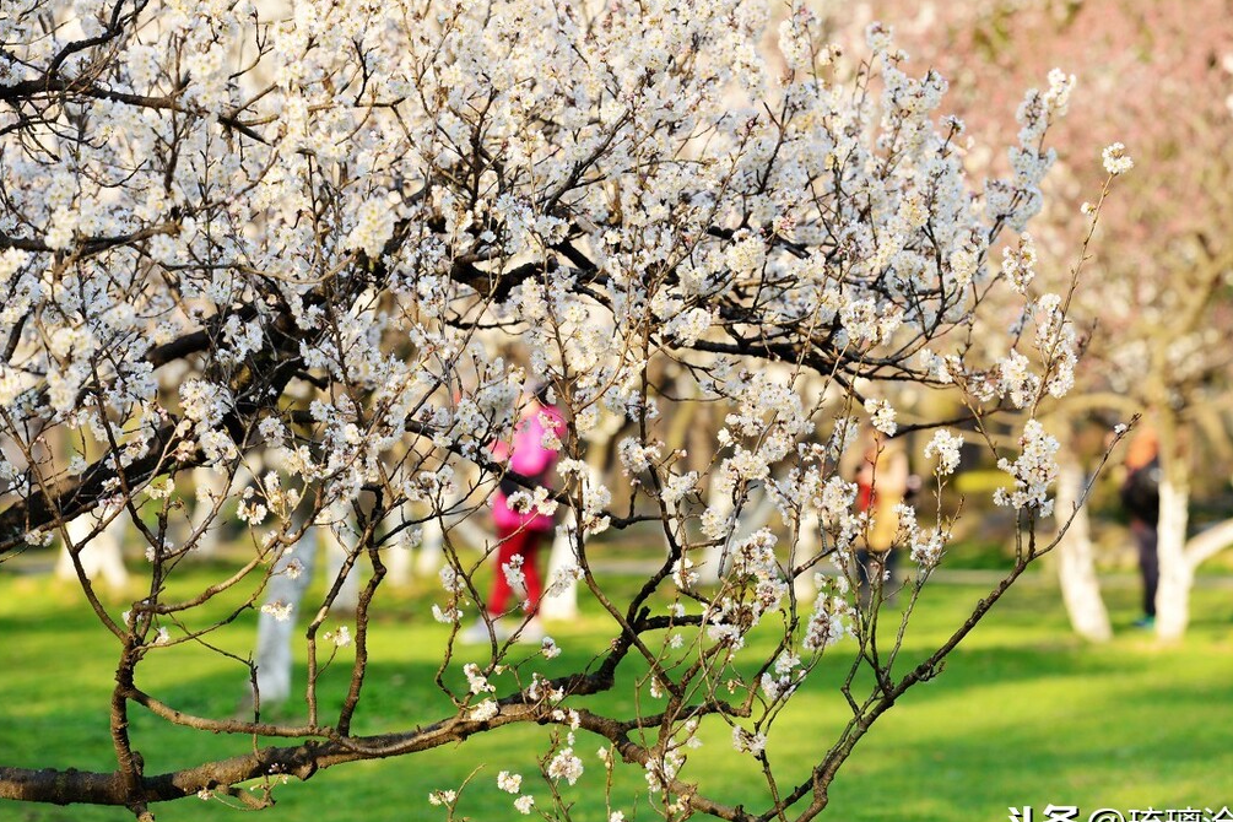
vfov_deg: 7.4
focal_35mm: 185
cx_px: 664
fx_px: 6336
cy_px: 383
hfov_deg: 11.1
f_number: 5
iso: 100
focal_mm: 155
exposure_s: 1/160
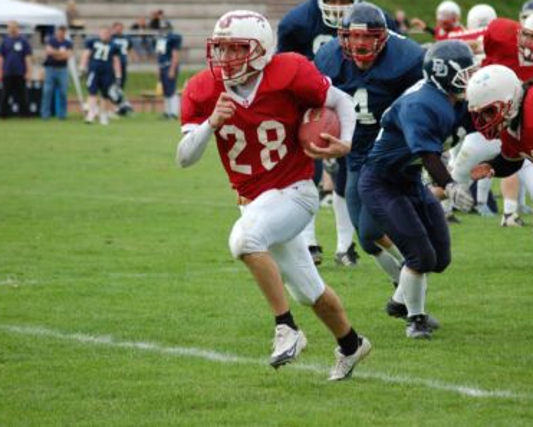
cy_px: 213
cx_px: 310
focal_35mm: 206
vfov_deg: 7.5
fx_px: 3250
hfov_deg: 9.4
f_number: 4.2
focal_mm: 120
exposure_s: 1/1000
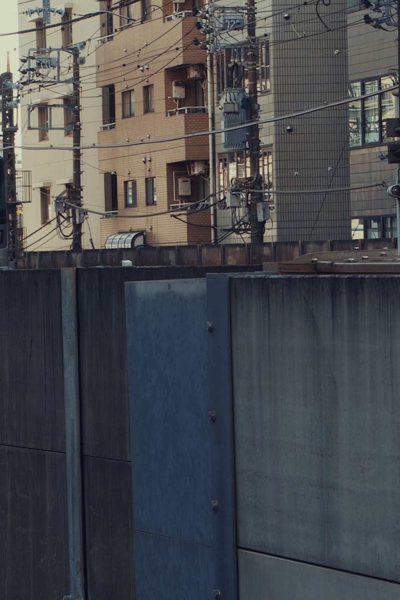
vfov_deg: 10.7
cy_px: 508
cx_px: -117
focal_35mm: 192
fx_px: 3201
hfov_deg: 7.1
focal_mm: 40
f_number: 9
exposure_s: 1/50
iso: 100
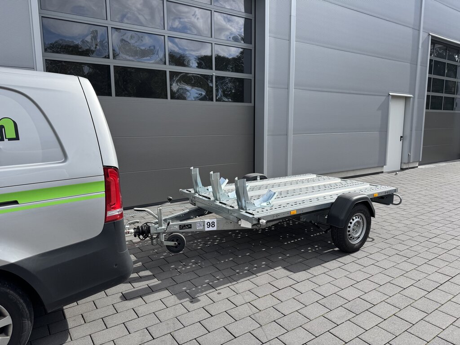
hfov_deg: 71.6
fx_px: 319
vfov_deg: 56.8
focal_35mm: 24
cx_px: 230
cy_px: 172
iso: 80
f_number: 1.78
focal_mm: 6.76
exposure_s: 1/3802
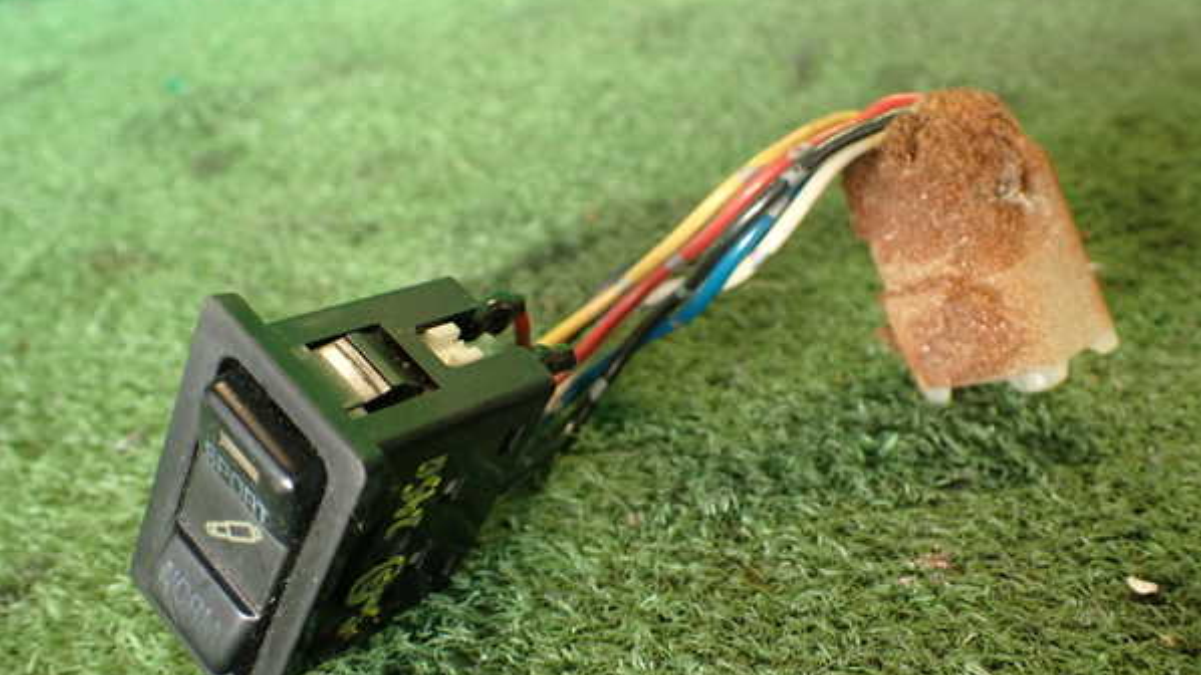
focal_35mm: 35
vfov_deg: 33.7
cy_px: 378
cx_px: 600
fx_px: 1114
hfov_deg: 56.6
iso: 250
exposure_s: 1/30
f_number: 2.4
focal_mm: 5.79
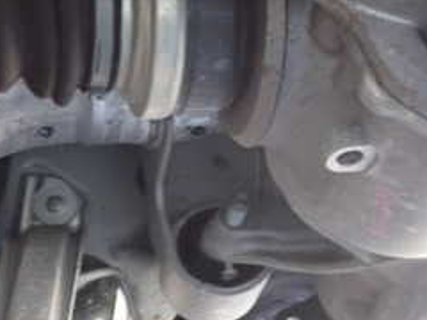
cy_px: 84
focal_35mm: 75
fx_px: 925
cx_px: 454
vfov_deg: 19.5
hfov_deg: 24.5
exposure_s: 1/30
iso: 250
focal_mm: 5.4
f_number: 2.3
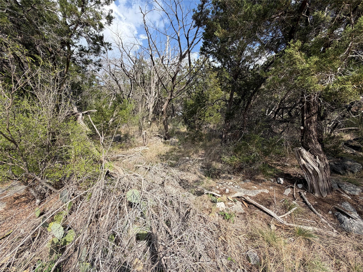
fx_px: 147
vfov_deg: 85.7
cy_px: 136
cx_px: 182
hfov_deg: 102.1
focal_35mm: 14
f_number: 2.2
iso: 32
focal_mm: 2.22
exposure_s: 1/770
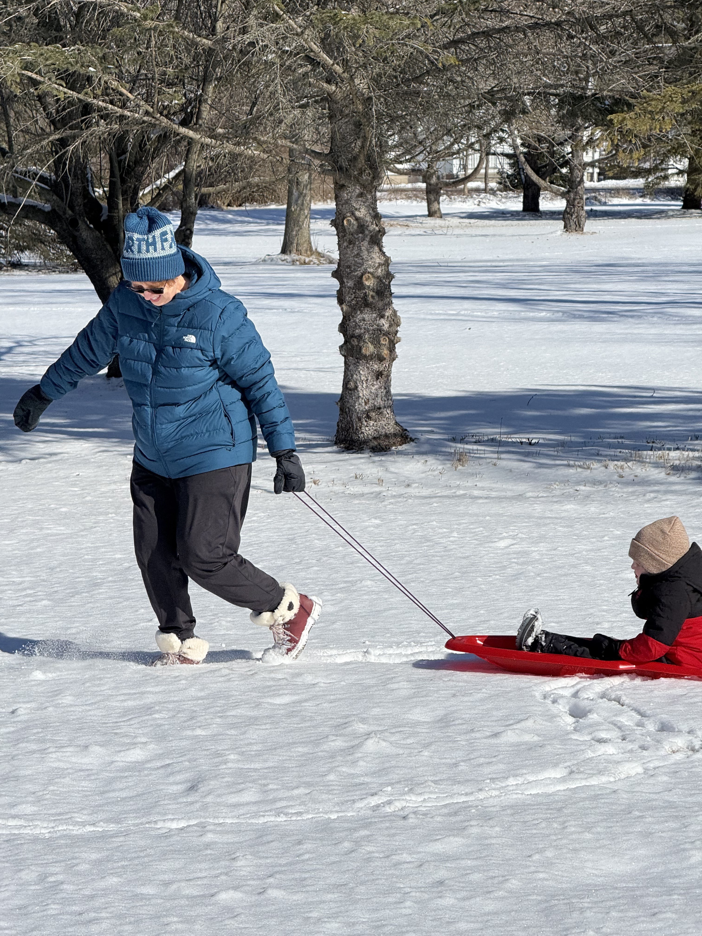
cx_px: 351
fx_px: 3245
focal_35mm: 120
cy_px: 468
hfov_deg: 12.3
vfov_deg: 16.4
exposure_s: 1/2710
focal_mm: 15.66
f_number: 2.8
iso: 50
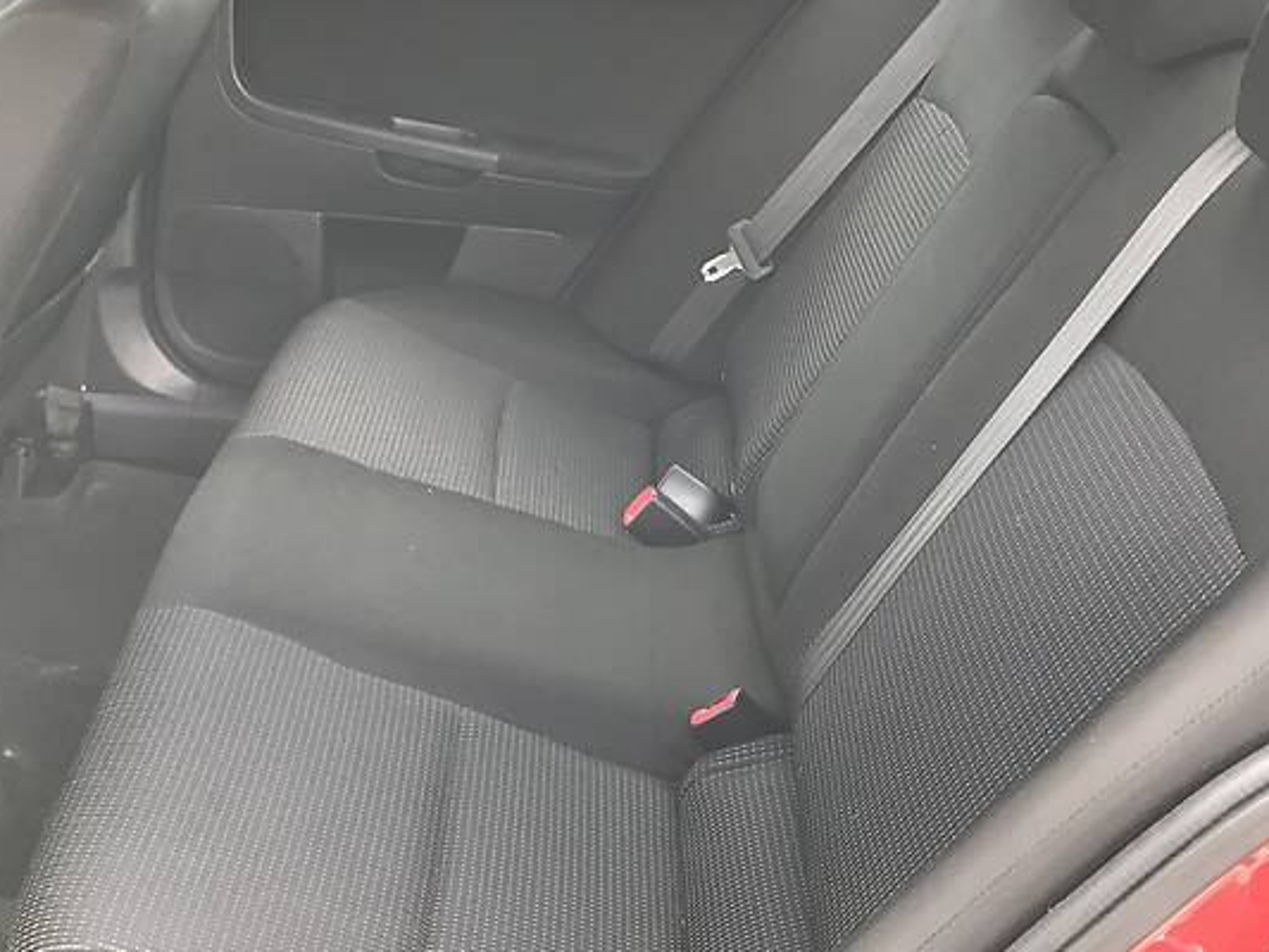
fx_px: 1540
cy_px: 486
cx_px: 593
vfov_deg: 34.4
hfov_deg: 44.8
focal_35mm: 42
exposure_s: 1/30
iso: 20
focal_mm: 4
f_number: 1.8
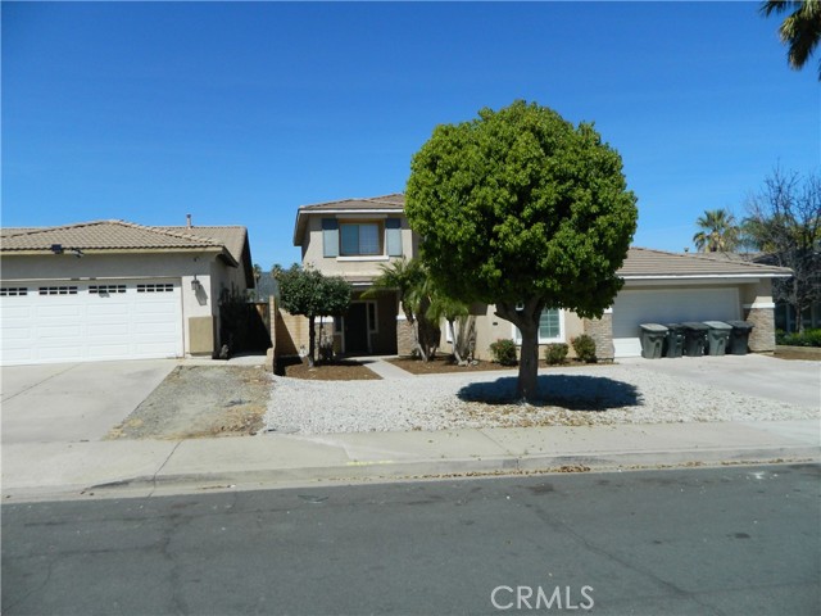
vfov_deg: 54.9
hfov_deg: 69.4
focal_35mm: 25
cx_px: 410
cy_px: 308
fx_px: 593
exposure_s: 1/400
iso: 80
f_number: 8.7
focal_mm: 4.5
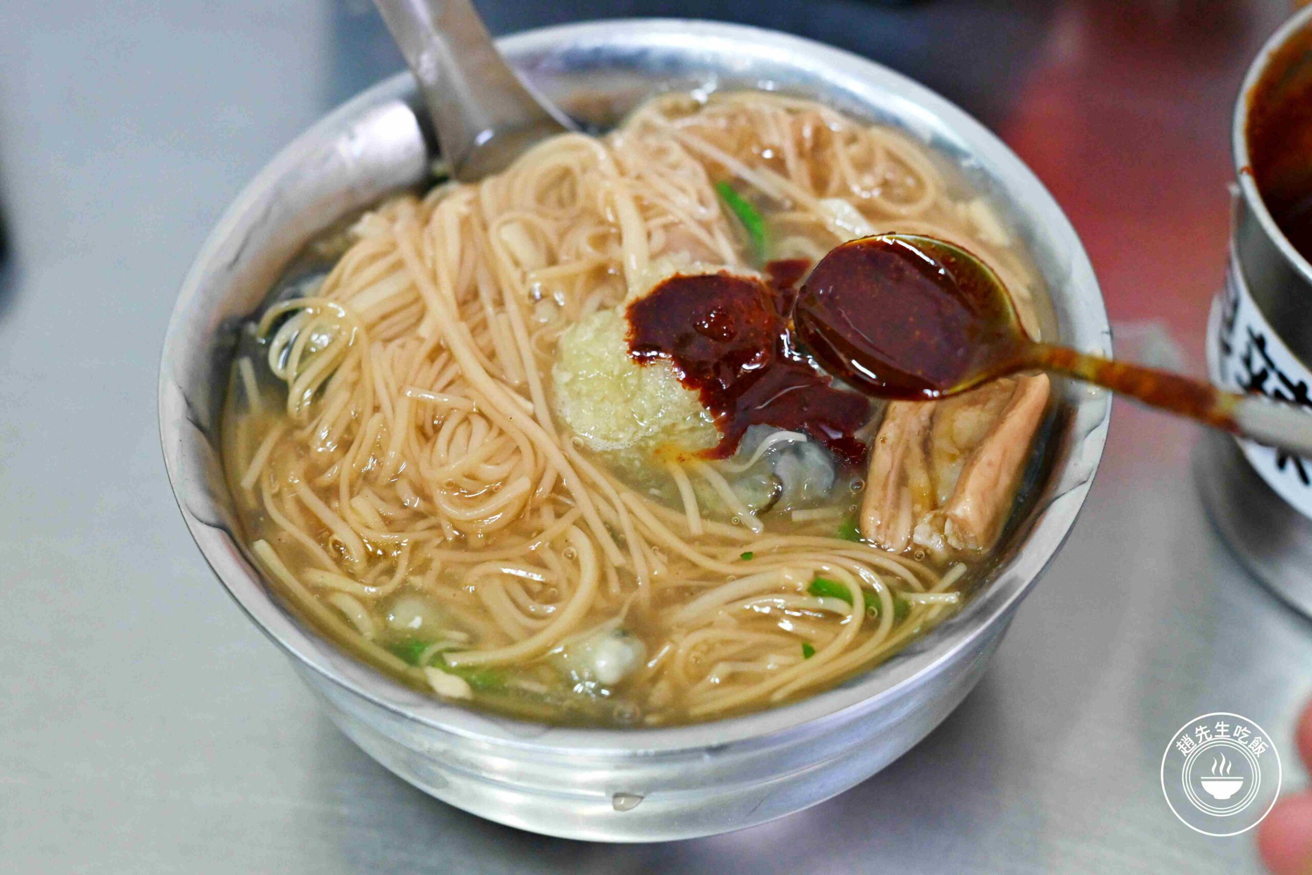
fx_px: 2733
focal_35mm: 75
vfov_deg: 18.2
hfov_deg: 27.0
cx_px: 656
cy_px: 438
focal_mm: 50
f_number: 3.5
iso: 2200
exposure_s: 1/160
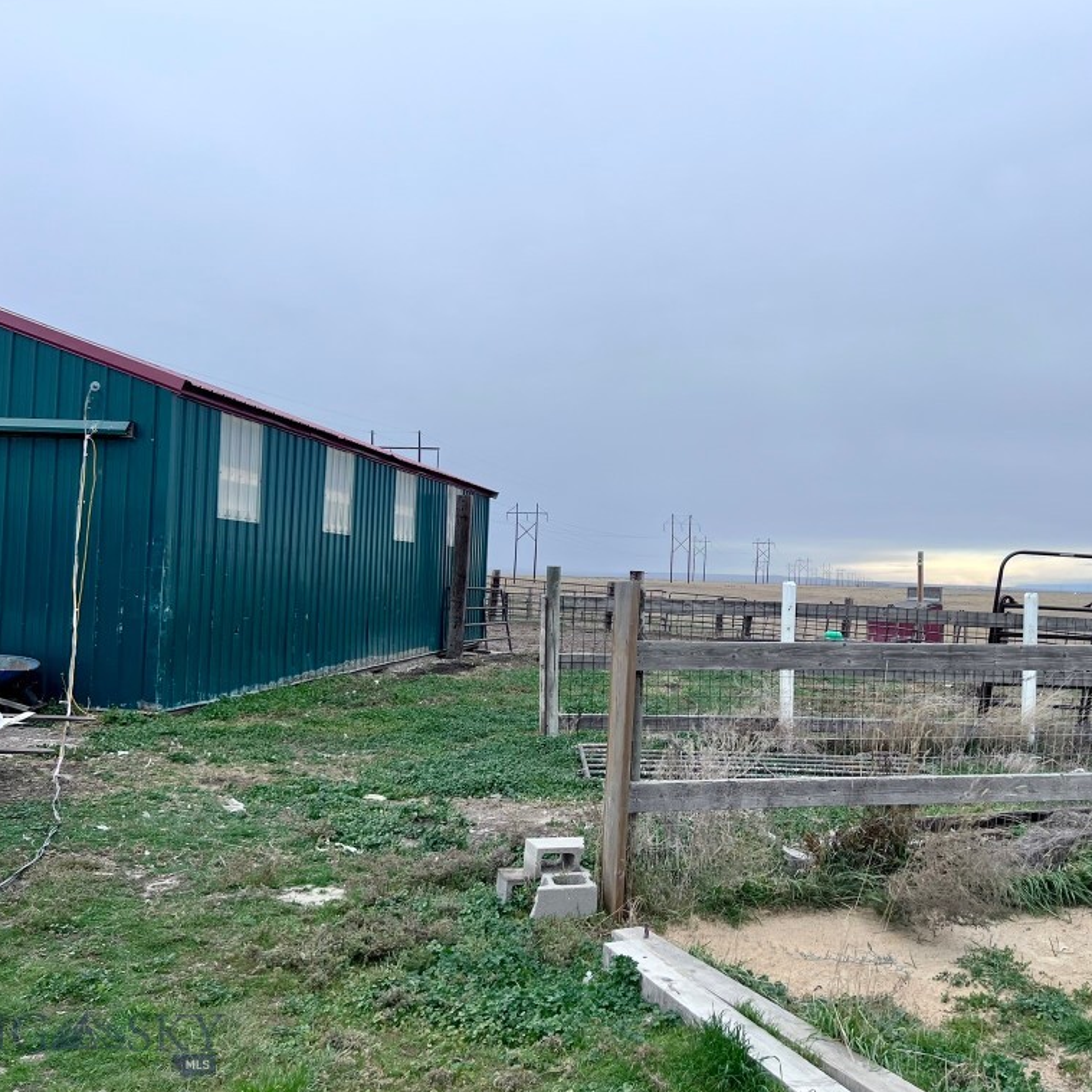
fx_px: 1106
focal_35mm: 31
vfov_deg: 52.5
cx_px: 682
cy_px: 542
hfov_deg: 52.0
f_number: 1.5
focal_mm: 5.7
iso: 50
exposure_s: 1/1344
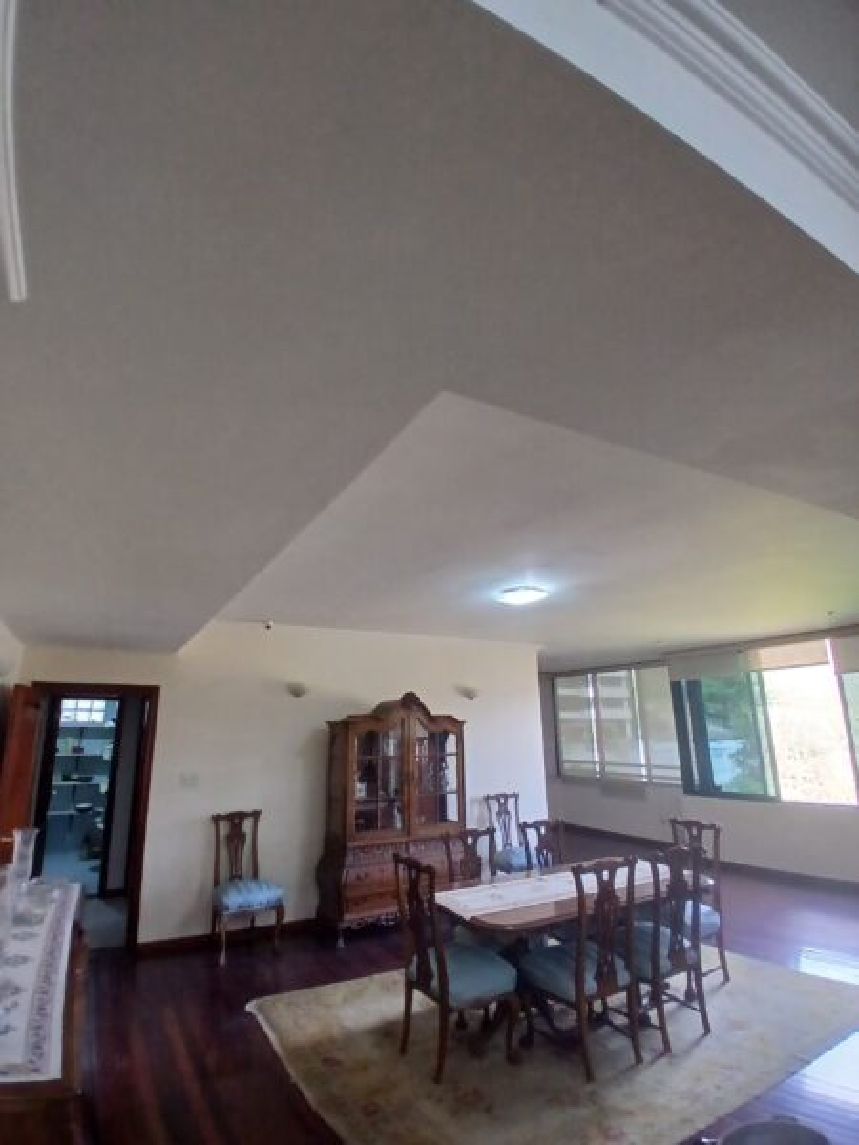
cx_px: 430
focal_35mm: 17
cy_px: 572
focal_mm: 1.4
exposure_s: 1/33.3
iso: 160
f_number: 2.2
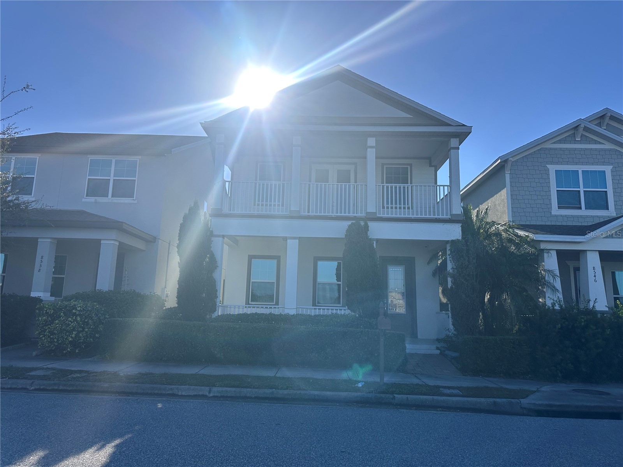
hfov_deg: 71.6
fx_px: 432
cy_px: 234
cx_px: 312
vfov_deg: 56.8
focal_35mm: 24
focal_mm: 6.86
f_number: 1.78
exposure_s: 1/8197
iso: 80
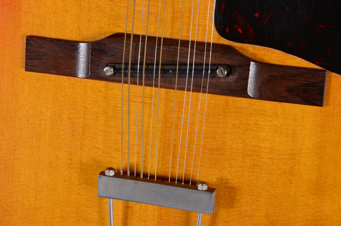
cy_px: 113
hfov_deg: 13.1
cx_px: 170
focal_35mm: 158
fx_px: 1489
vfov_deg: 8.7
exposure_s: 1/100
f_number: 14
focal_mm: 105
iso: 160
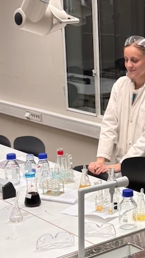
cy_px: 136
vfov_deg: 25.3
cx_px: 180
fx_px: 574
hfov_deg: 13.9
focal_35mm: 84
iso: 80
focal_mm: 5.96
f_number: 1.6
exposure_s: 1/100
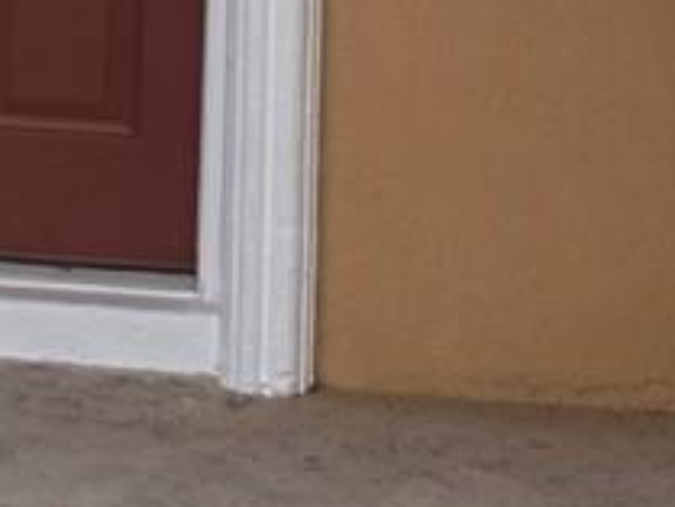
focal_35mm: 176
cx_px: -446
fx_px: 3434
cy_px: -507
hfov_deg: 10.7
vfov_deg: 8.1
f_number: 1.7
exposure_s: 1/359
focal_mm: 6.3
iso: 25
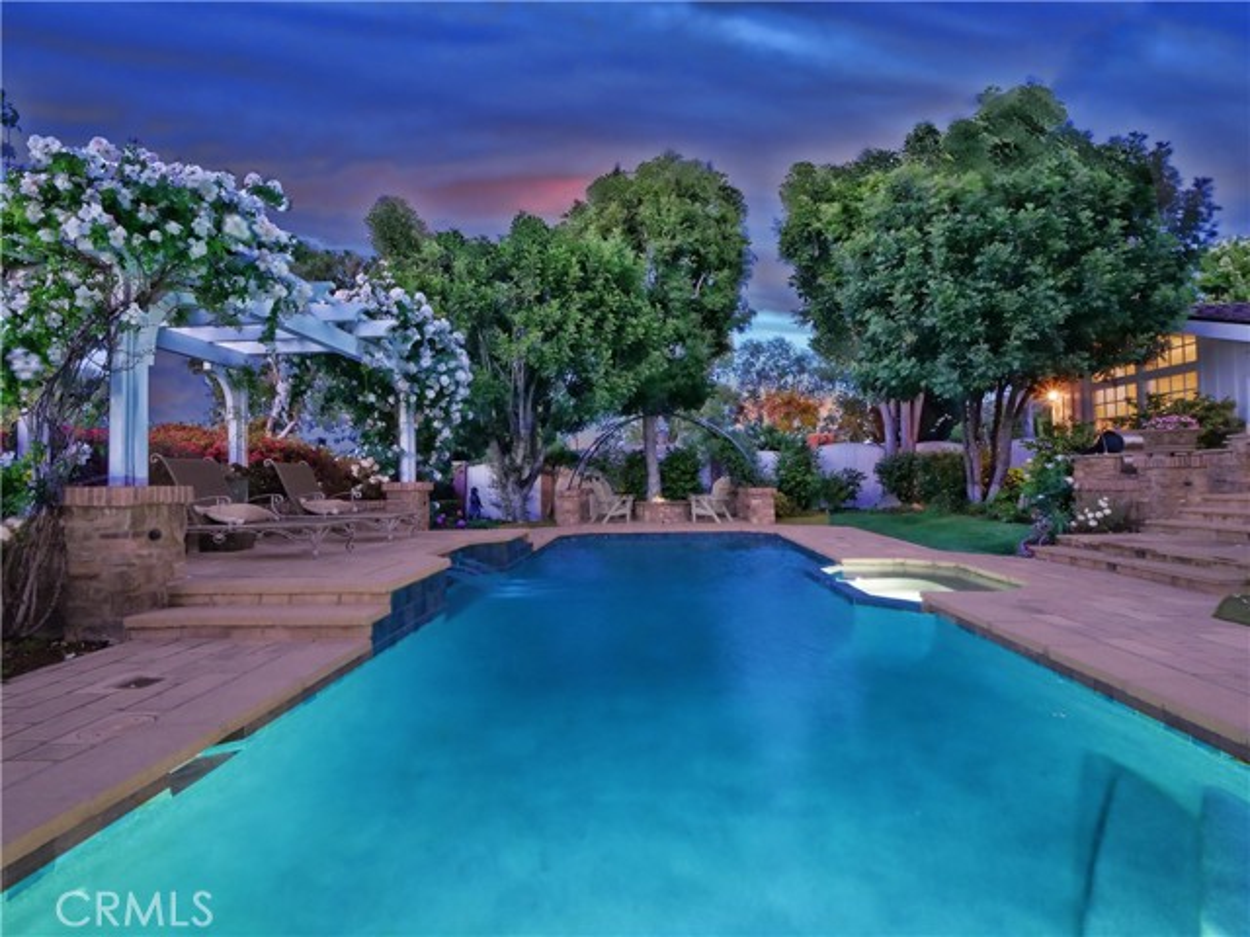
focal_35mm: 16
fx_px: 578
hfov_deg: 94.5
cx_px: 625
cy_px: 468
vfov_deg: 78.1
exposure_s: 1/1.3
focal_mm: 8
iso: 1600
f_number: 11
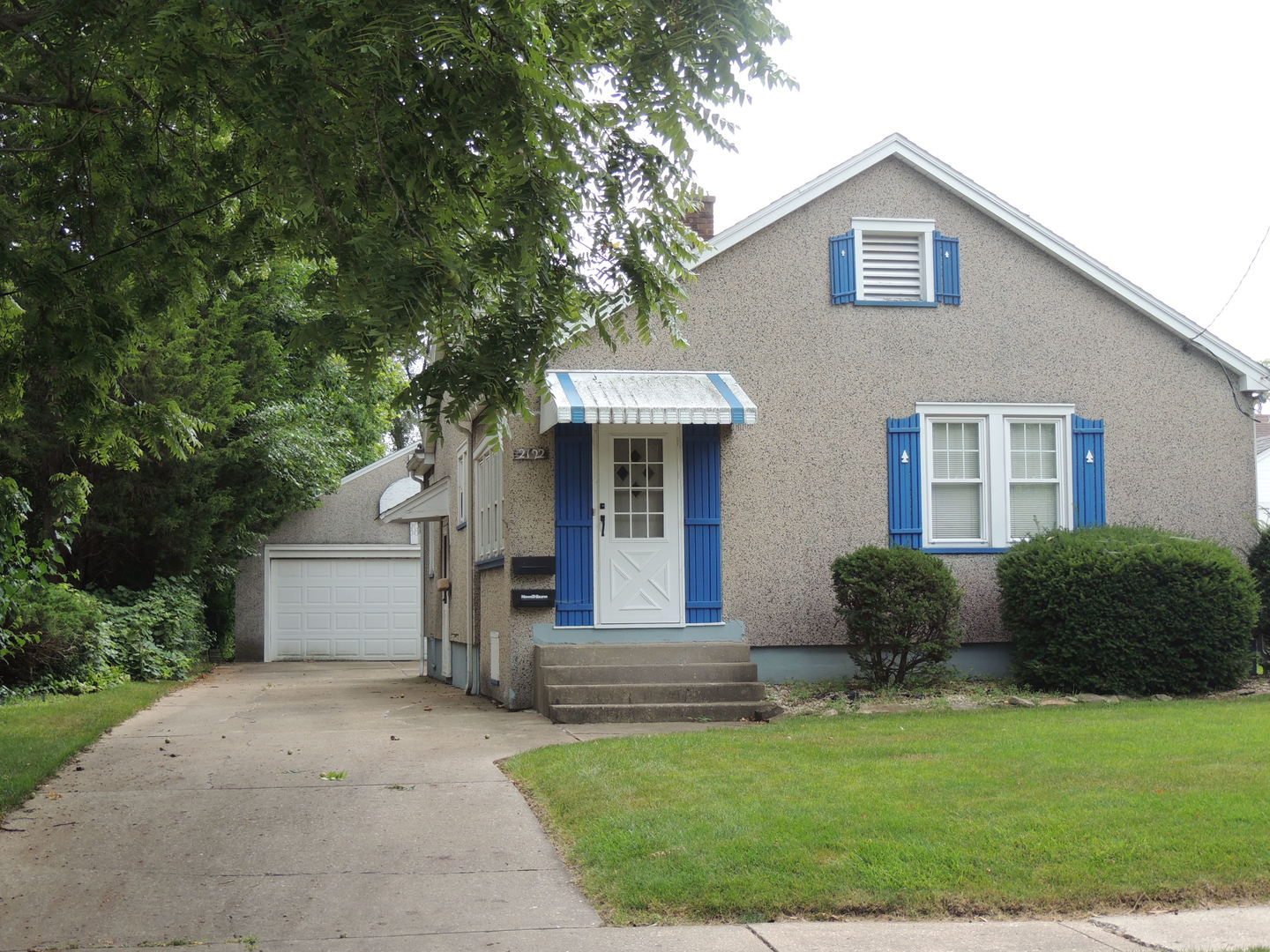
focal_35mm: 50
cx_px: 635
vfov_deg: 29.1
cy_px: 476
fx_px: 1834
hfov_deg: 38.2
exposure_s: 1/200
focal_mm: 8.9
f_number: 3.6
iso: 100
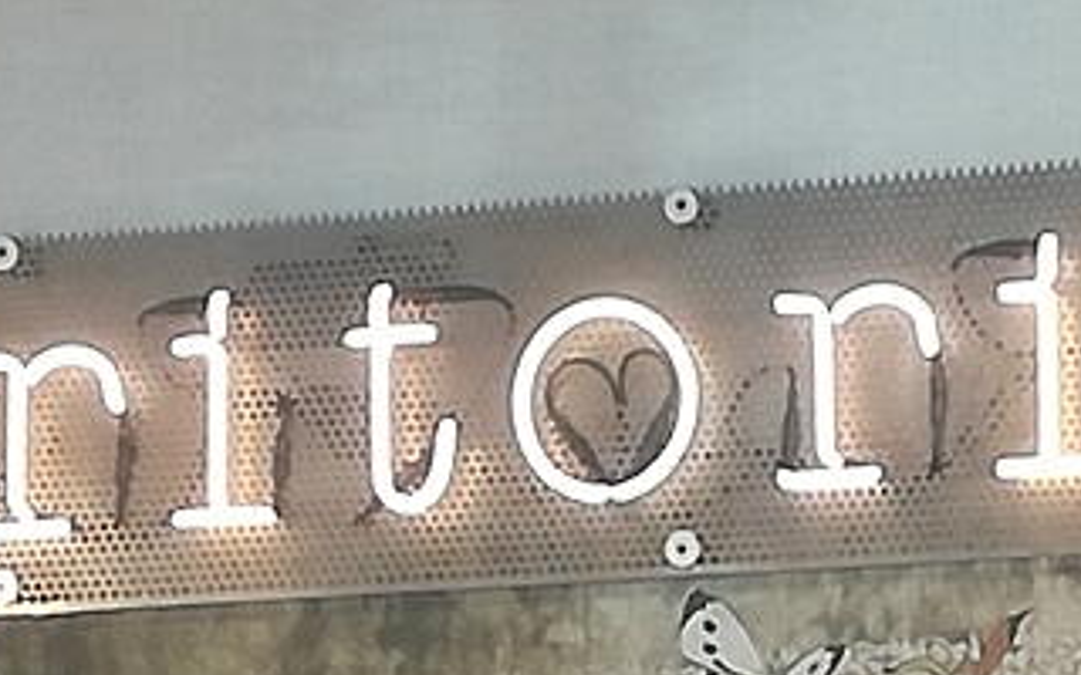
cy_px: 1202
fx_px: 8102
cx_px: 831
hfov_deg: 7.6
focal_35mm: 275
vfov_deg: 4.7
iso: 80
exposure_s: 1/50
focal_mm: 3.79
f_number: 2
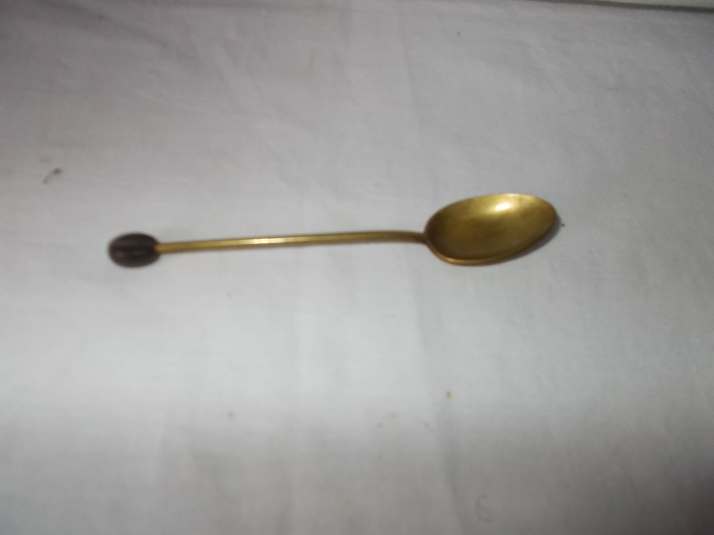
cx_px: 357
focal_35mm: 26
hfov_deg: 67.3
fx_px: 536
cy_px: 268
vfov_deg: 53.1
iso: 200
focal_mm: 4.6
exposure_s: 1/25
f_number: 3.2
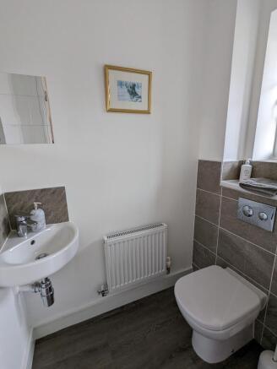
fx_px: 171
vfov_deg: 94.5
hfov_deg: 78.1
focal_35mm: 16
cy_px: 184
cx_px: 138
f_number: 2.2
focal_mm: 2.35
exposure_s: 1/25
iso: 71
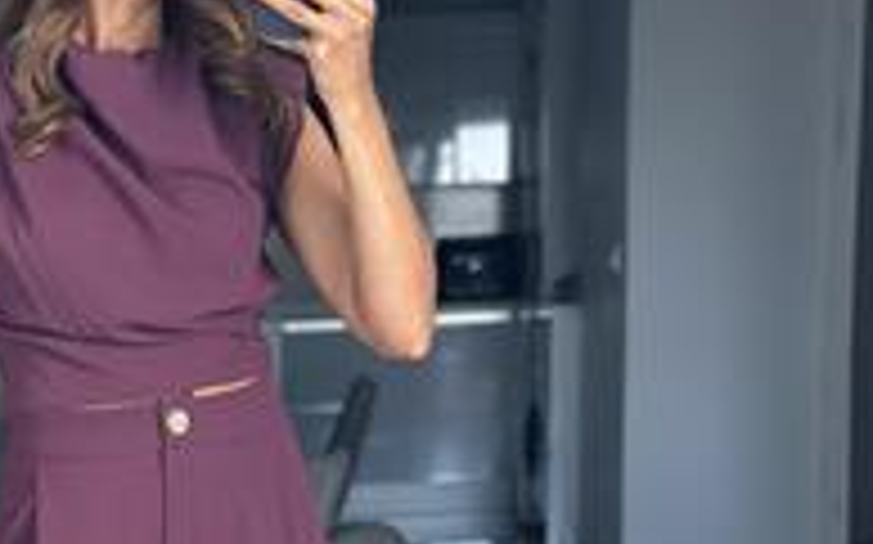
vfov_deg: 9.7
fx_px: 3163
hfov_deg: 15.6
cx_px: 148
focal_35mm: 133
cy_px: 656
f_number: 1.78
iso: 100
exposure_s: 1/172
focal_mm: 6.86
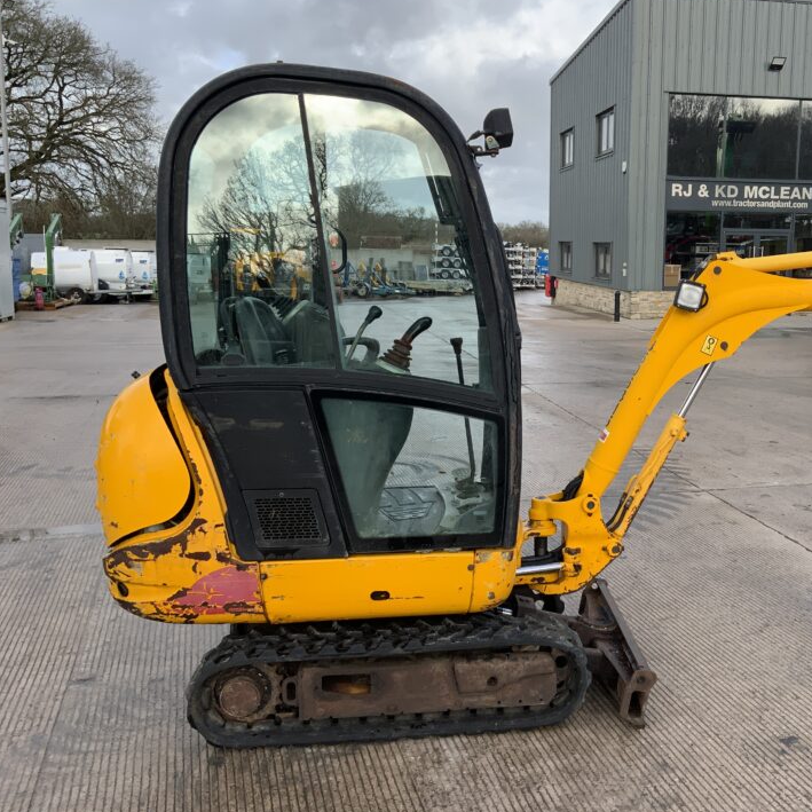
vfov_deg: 44.9
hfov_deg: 43.9
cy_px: 387
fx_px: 982
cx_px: 577
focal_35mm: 37
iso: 16
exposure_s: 1/529
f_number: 1.8
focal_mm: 3
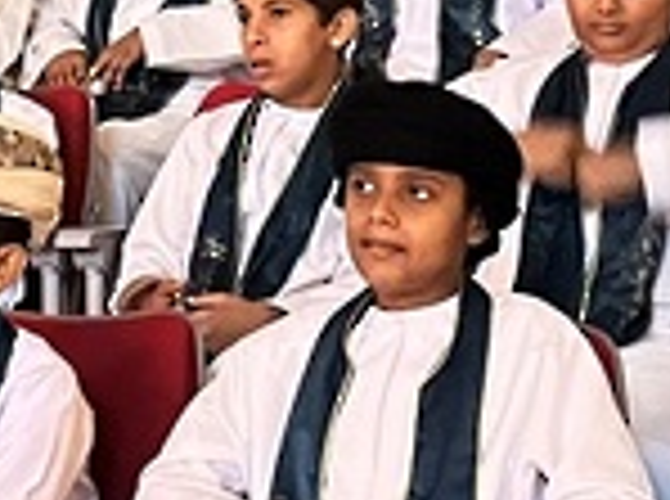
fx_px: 2703
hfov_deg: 14.1
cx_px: 193
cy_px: 86
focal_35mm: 140
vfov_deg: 10.5
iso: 2500
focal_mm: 5.7
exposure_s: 1/17
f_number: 1.5
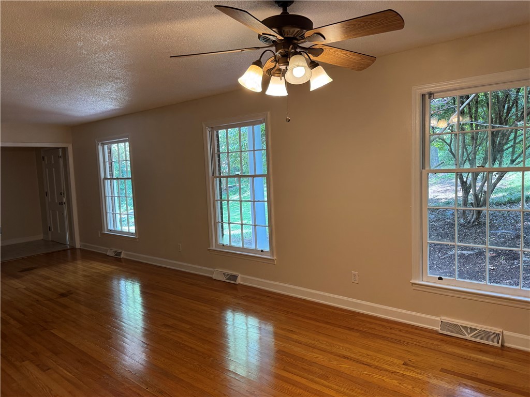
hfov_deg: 71.6
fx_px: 367
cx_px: 265
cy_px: 198
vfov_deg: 56.8
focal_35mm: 24
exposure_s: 1/120
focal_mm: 6.76
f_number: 1.78
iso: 200
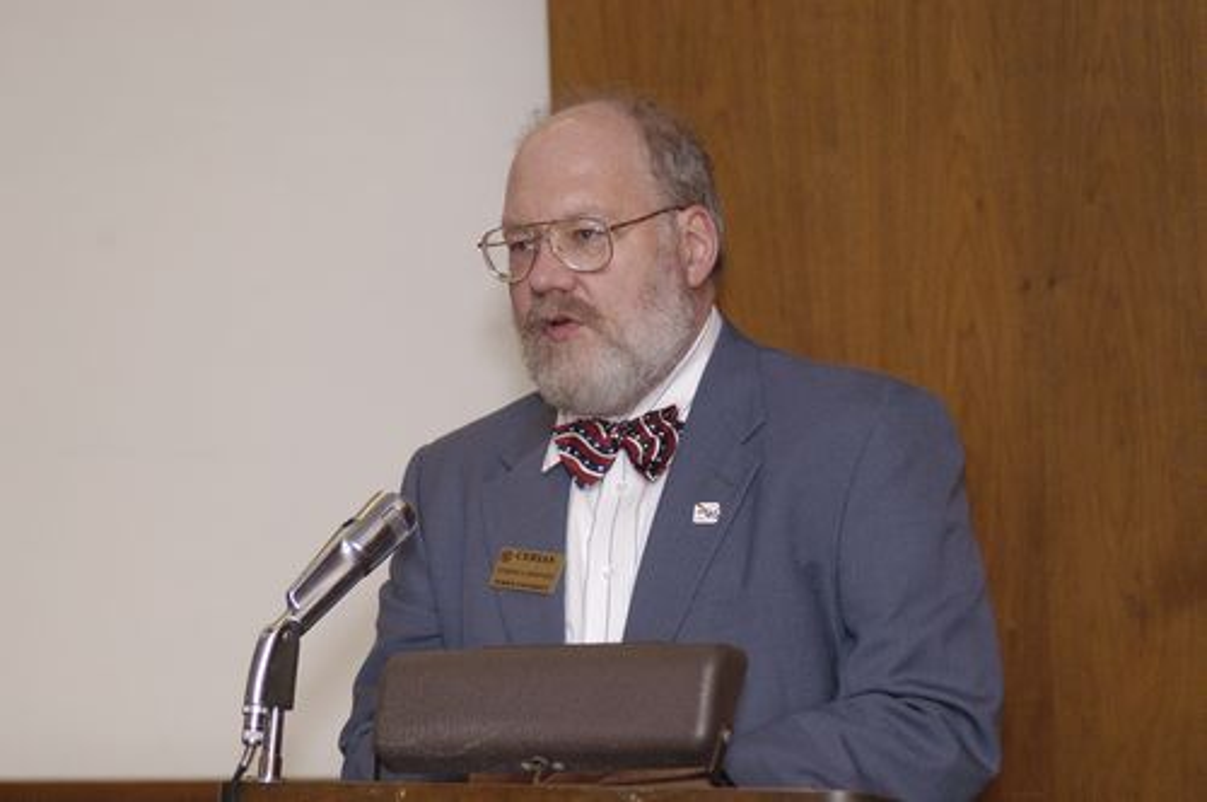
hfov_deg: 12.5
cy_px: 401
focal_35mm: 165
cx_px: 604
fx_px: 5525
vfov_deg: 8.3
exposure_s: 1/160
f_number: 3.5
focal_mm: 110
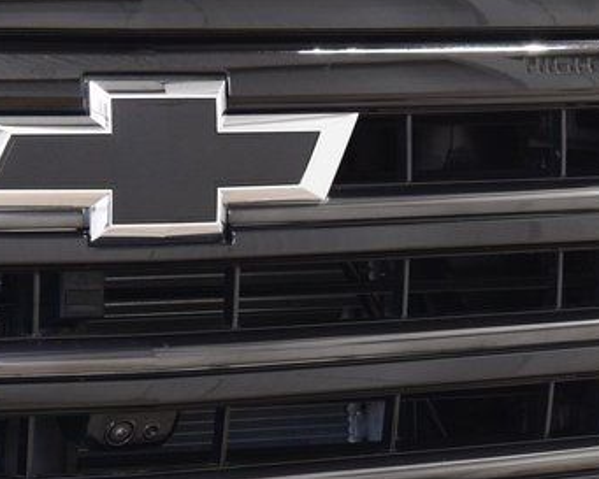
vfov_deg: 8.1
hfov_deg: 10.1
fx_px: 3377
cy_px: 271
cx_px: 33
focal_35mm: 190
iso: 1400
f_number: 6.3
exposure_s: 1/15
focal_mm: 45
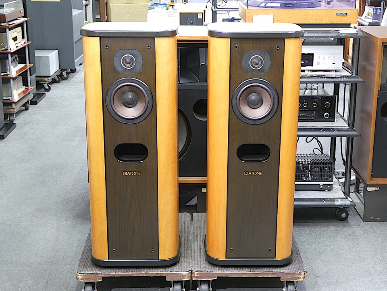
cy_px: 146
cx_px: 194
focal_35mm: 57
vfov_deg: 25.7
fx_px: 637
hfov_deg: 33.8
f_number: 4.2
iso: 200
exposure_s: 1/2
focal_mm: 10.3
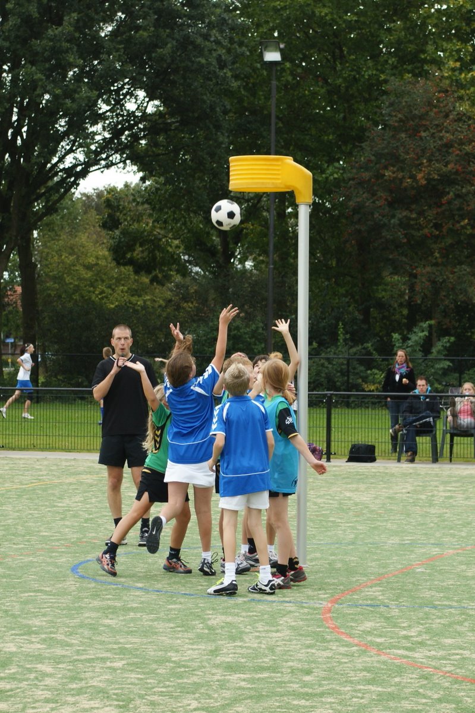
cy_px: 356
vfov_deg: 29.9
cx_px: 238
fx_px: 1337
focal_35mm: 68
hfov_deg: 20.1
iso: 200
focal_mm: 45
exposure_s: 1/400
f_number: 5
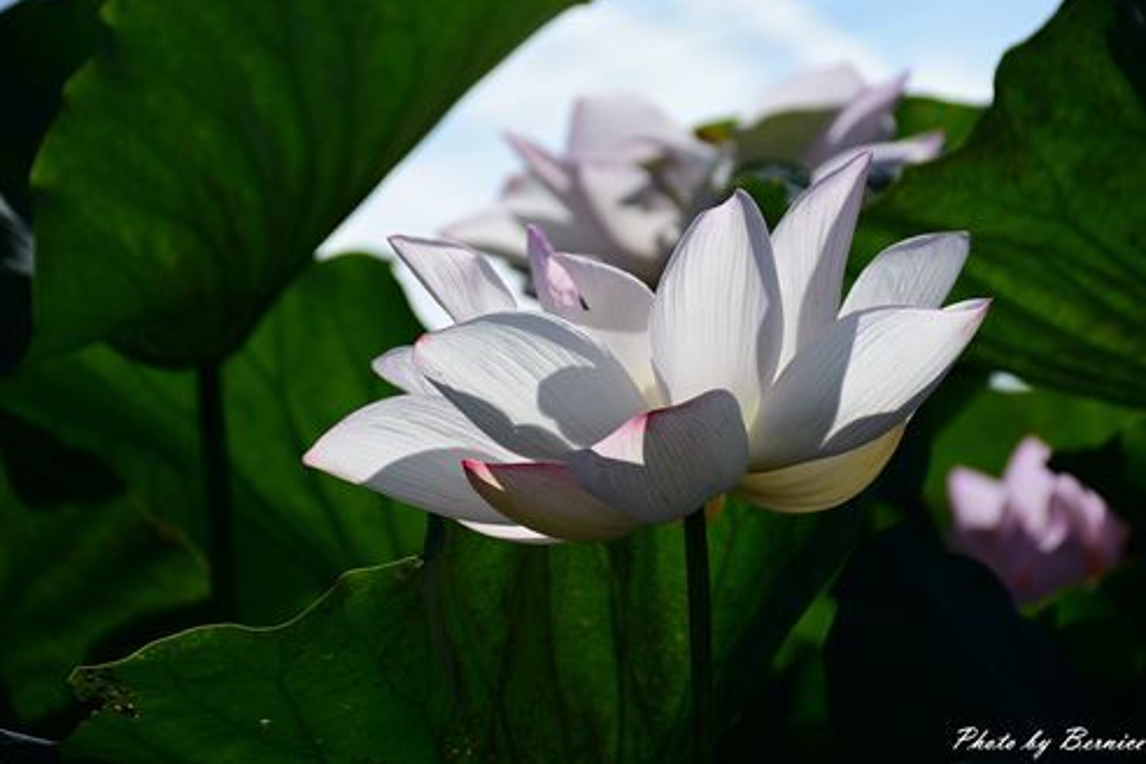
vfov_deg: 7.8
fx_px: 5634
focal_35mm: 177
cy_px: 380
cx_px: 578
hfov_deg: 11.6
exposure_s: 1/1000
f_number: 5.6
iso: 100
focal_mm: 116
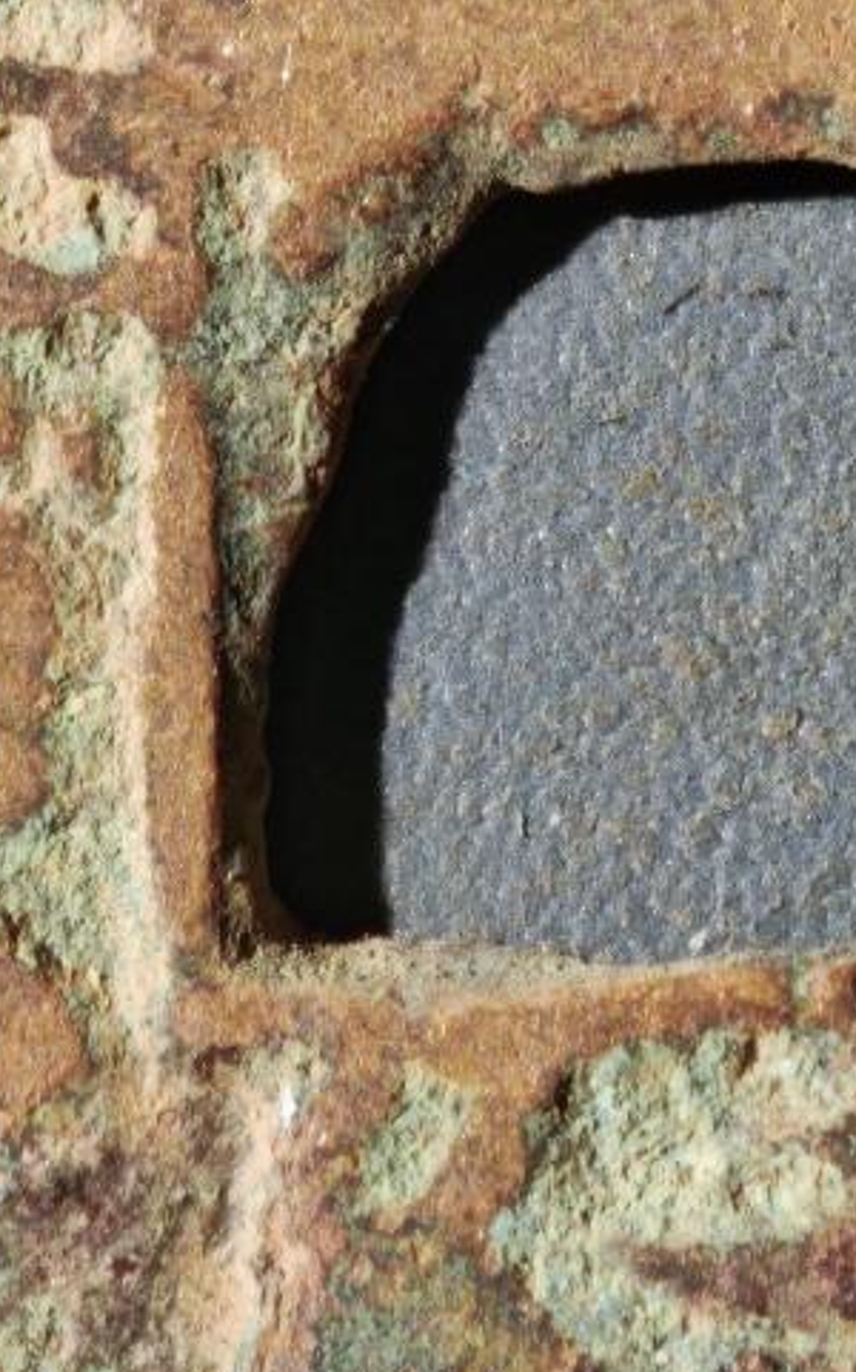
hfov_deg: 3.3
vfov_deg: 5.2
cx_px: 745
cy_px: 191
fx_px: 14990
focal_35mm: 401
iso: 125
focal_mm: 9
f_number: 2
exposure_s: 1/100
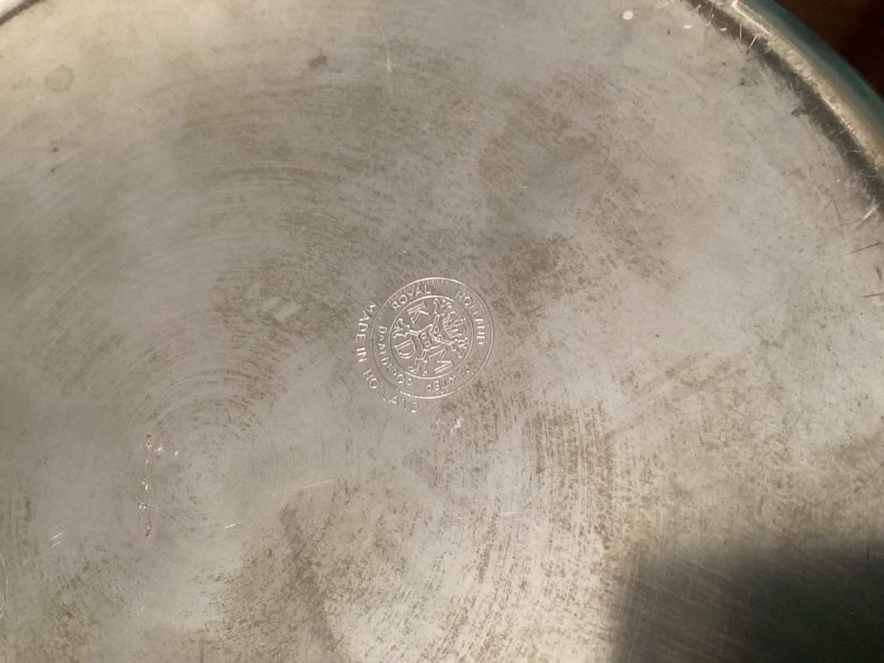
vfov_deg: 45.4
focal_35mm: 31
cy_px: 332
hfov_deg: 58.3
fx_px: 792
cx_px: 442
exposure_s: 1/33
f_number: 2.4
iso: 320
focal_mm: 3.3
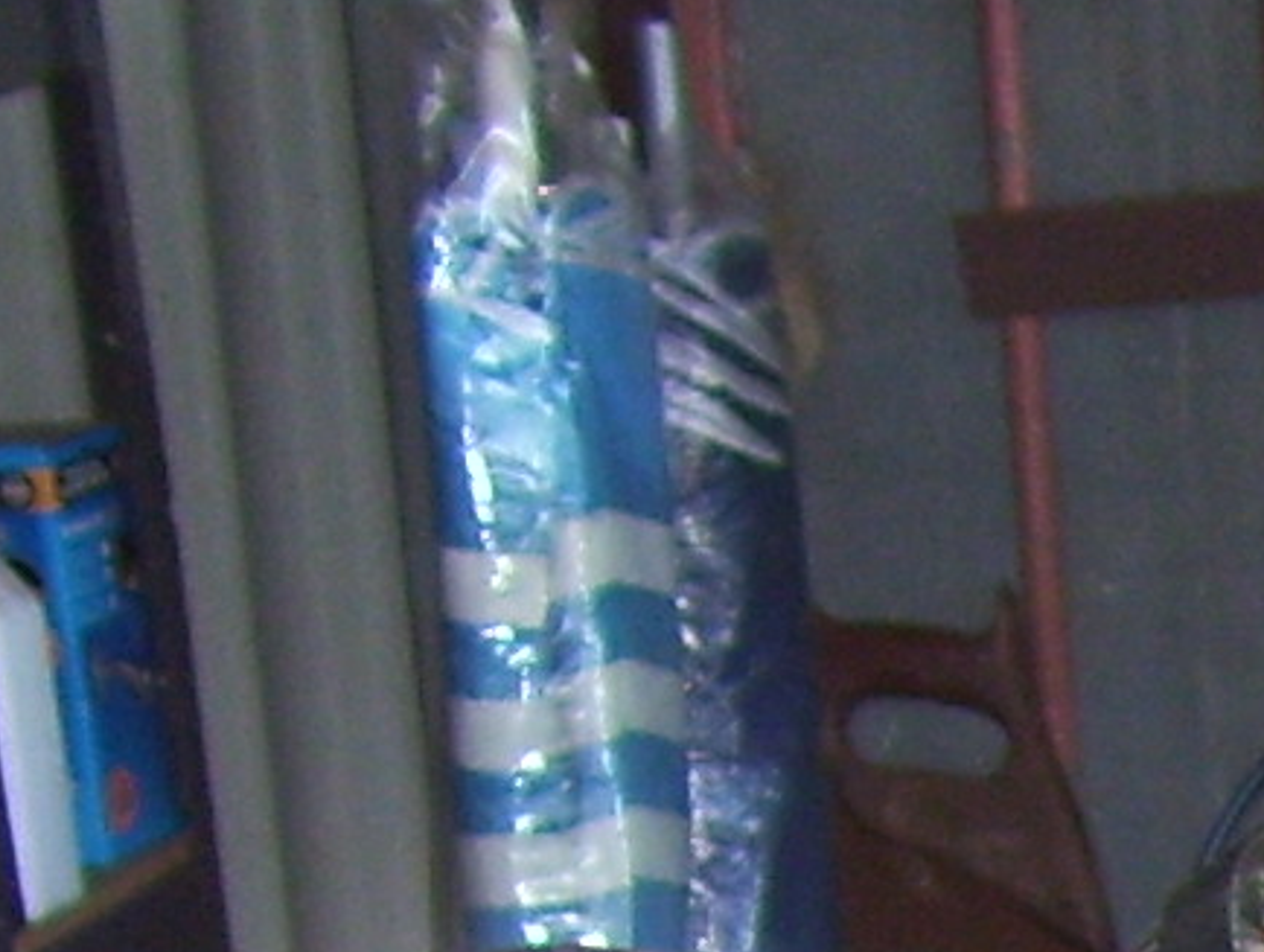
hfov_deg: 7.6
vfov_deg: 5.8
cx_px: 3460
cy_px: 2958
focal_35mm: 236
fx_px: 8632
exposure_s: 1/60
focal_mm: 6
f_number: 2.7
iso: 125
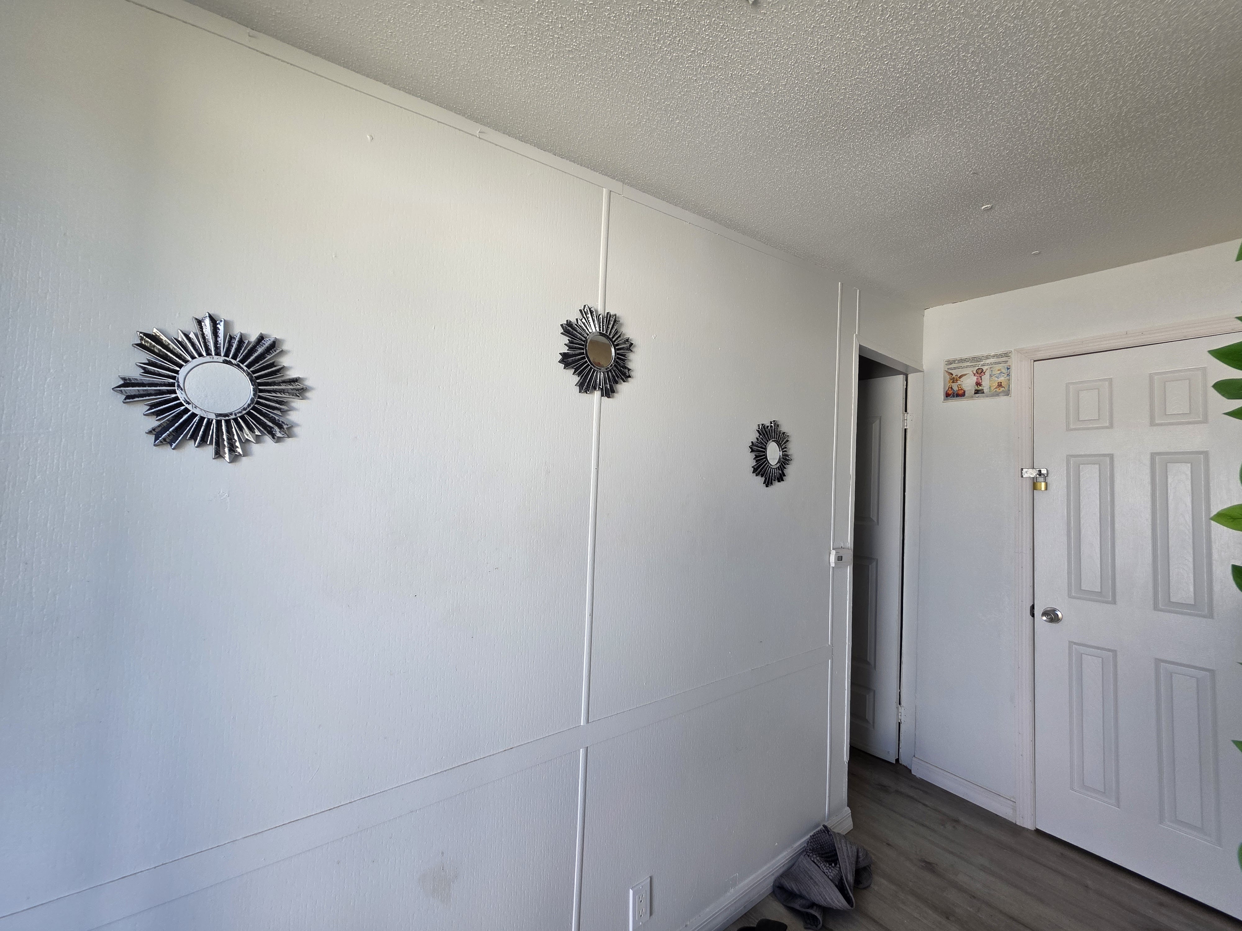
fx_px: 466
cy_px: 466
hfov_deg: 106.2
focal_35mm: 13
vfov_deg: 89.9
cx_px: 621
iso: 80
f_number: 1.9
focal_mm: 2.2
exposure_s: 1/359
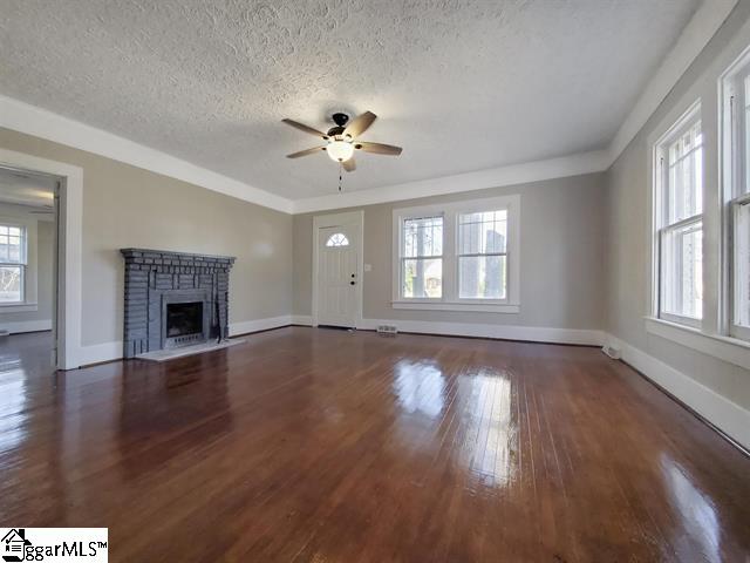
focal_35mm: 13
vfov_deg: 89.9
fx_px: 282
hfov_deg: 106.2
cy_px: 282
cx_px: 375
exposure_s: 1/60
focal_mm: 1.8
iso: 160
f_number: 2.2
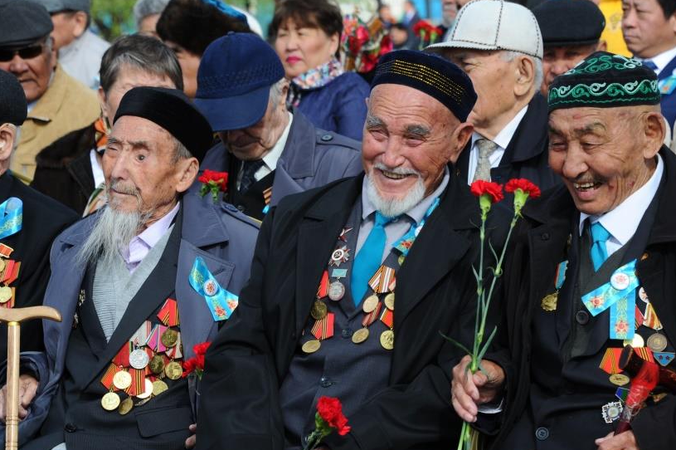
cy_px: 240
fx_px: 3771
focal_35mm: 201
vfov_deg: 6.8
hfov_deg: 10.2
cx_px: 408
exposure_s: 1/800
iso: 800
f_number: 9
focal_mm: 160
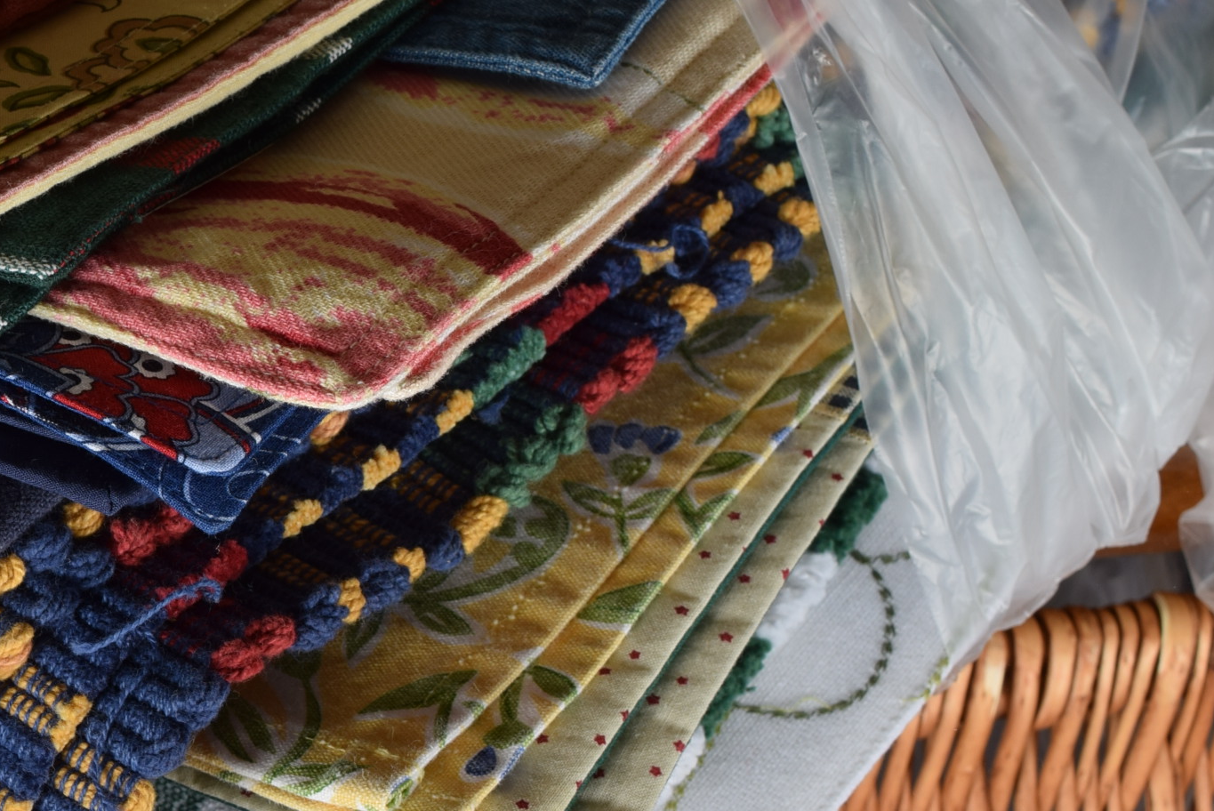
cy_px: 626
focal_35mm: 115
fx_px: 3884
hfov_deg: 17.3
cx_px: -58
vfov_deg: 11.9
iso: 100
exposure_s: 1/100
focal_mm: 35
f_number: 10
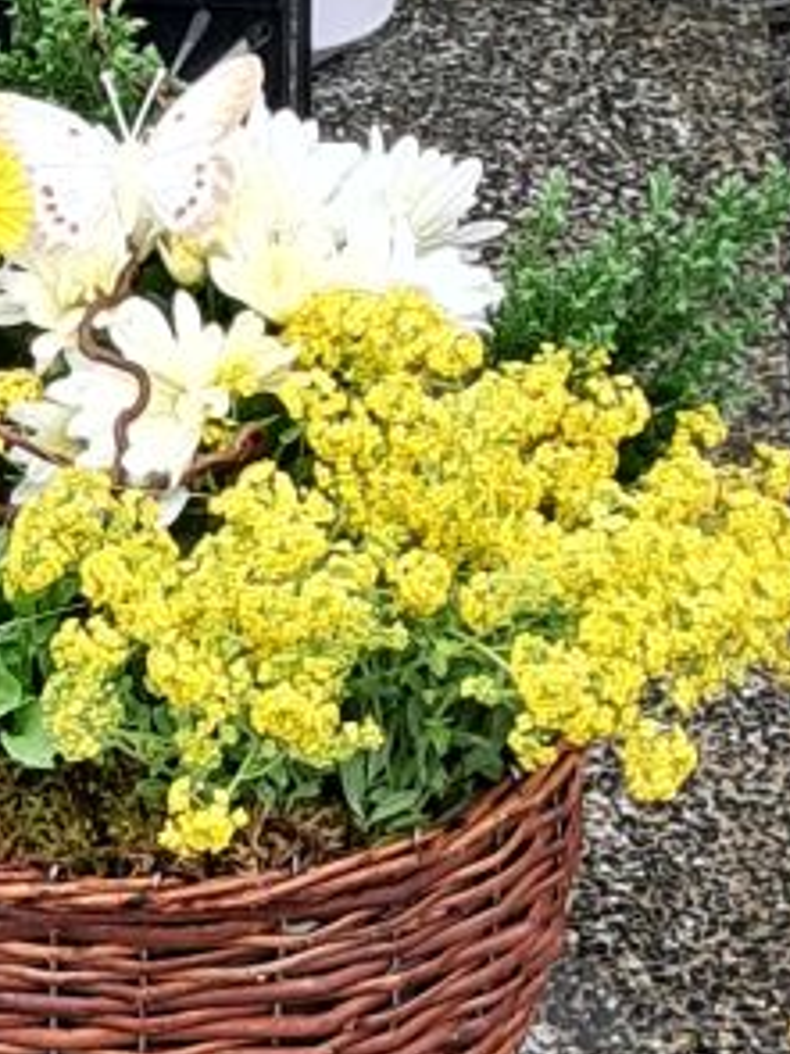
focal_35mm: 187
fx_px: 5694
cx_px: -139
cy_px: 489
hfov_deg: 7.9
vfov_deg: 10.6
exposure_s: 1/50
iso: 64
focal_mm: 4
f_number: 1.8
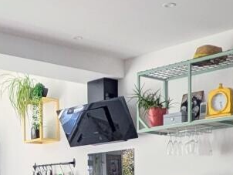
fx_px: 600
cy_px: 207
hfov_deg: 21.8
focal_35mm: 89
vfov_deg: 16.0
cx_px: 59
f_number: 2.2
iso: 44
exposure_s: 1/323
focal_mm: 1.83
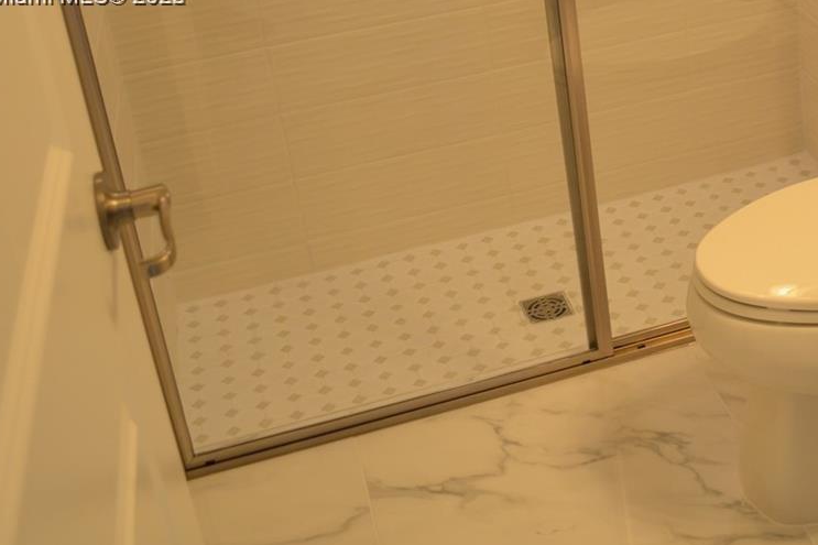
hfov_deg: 33.0
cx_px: 713
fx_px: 1318
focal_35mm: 58
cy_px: -2
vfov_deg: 22.5
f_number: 4
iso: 400
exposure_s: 1/60
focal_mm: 18
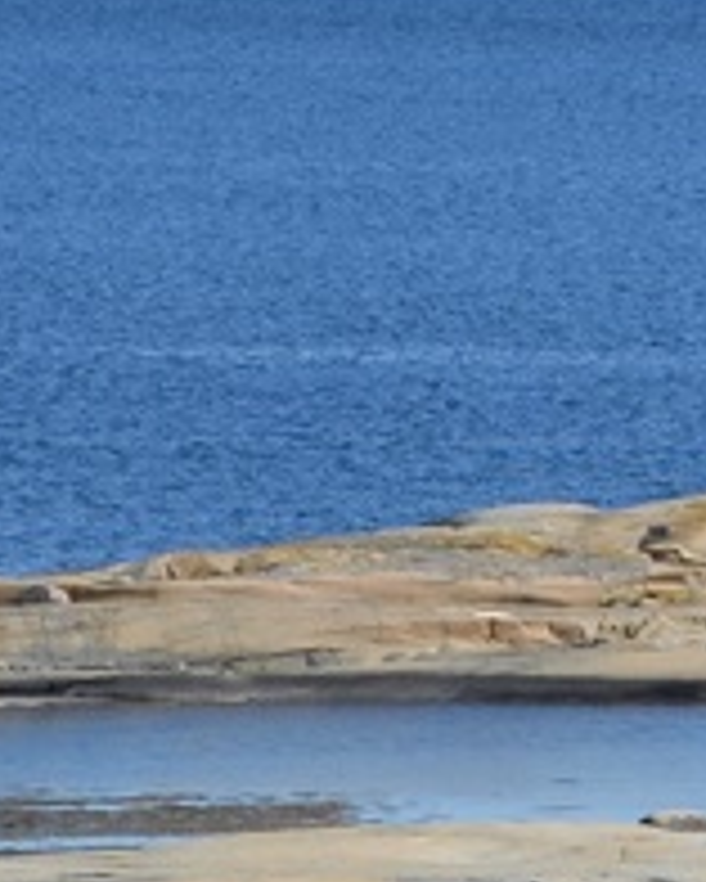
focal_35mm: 583
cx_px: 2556
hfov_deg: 2.6
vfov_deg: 3.3
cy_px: 698
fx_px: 15203
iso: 100
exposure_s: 1/320
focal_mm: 55
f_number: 9
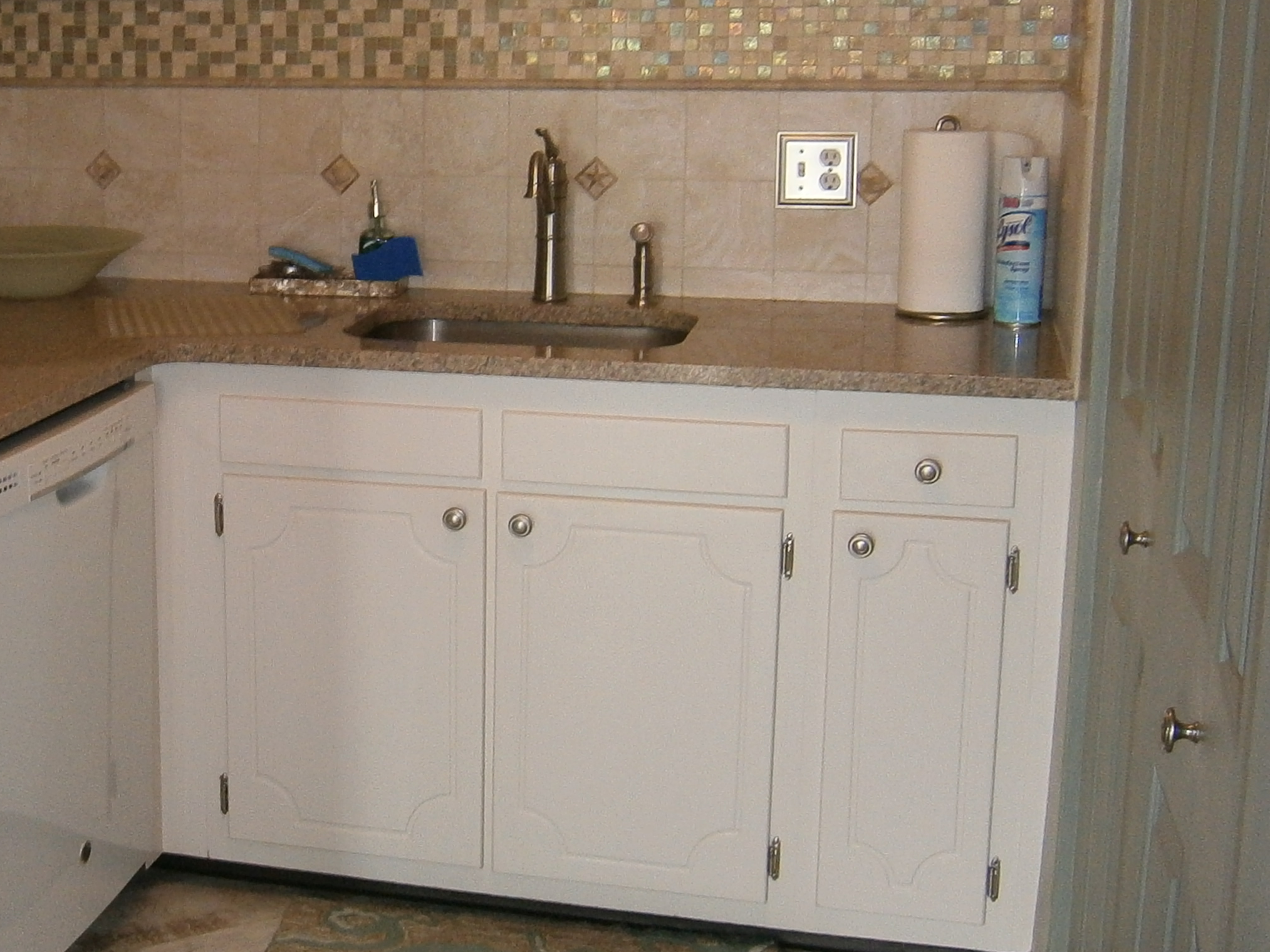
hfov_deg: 33.6
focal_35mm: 55
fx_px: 2018
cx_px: 202
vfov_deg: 26.5
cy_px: 418
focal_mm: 4.7
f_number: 2.8
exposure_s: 1/30
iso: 125
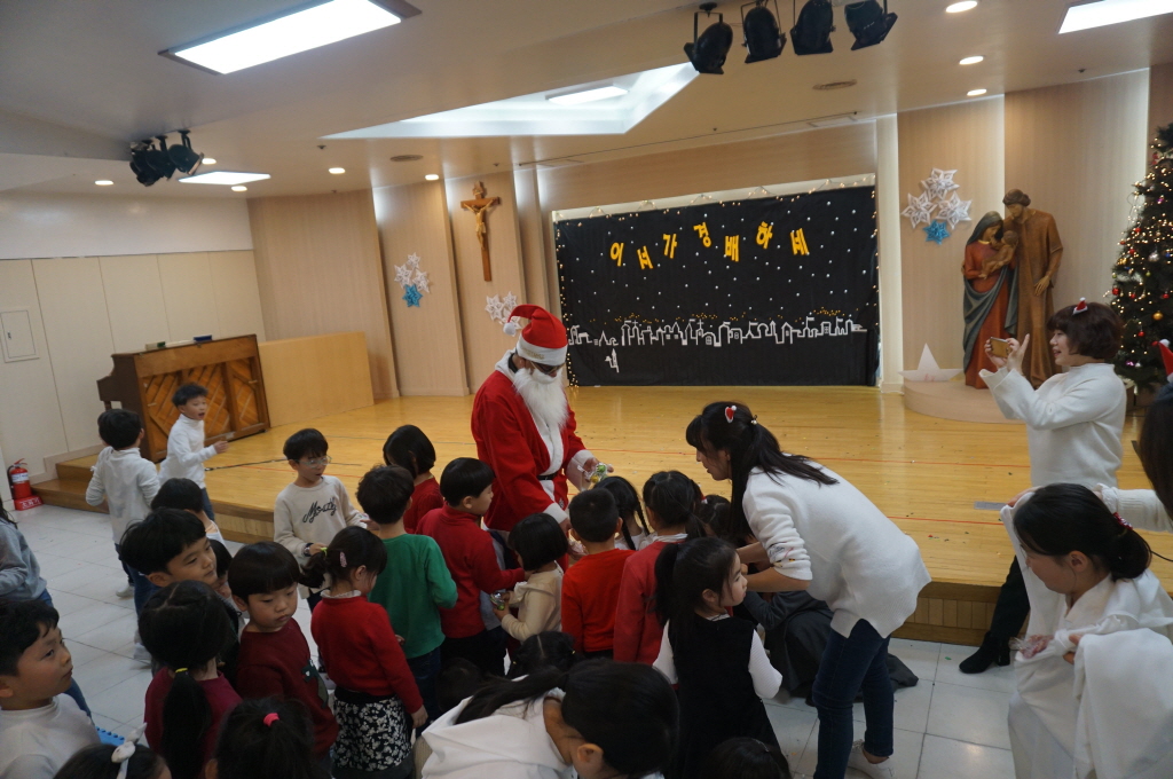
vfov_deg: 53.0
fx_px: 781
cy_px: 390
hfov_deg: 73.8
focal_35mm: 24
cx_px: 586
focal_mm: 16
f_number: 4
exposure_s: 1/160
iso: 800
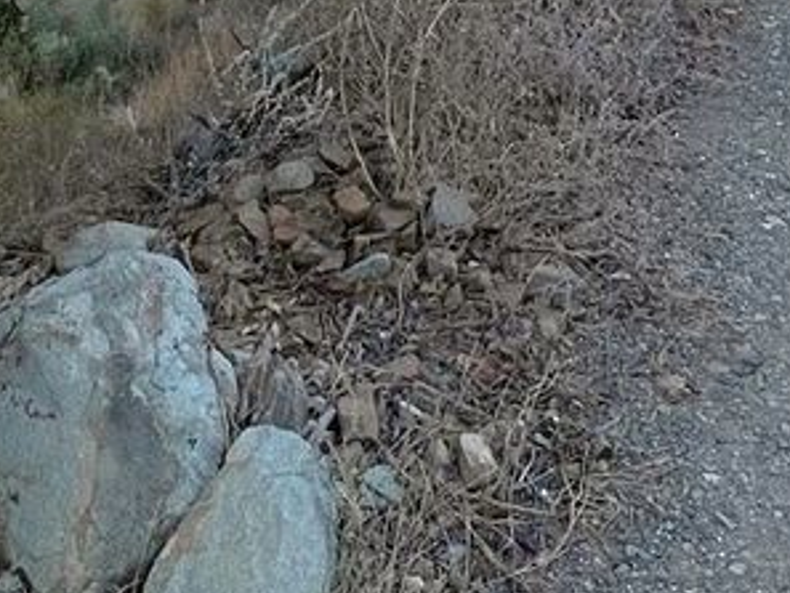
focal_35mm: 56
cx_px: 404
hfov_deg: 34.3
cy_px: -500
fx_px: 1279
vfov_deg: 19.2
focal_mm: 1.57
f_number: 1.8
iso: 32
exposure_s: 1/442
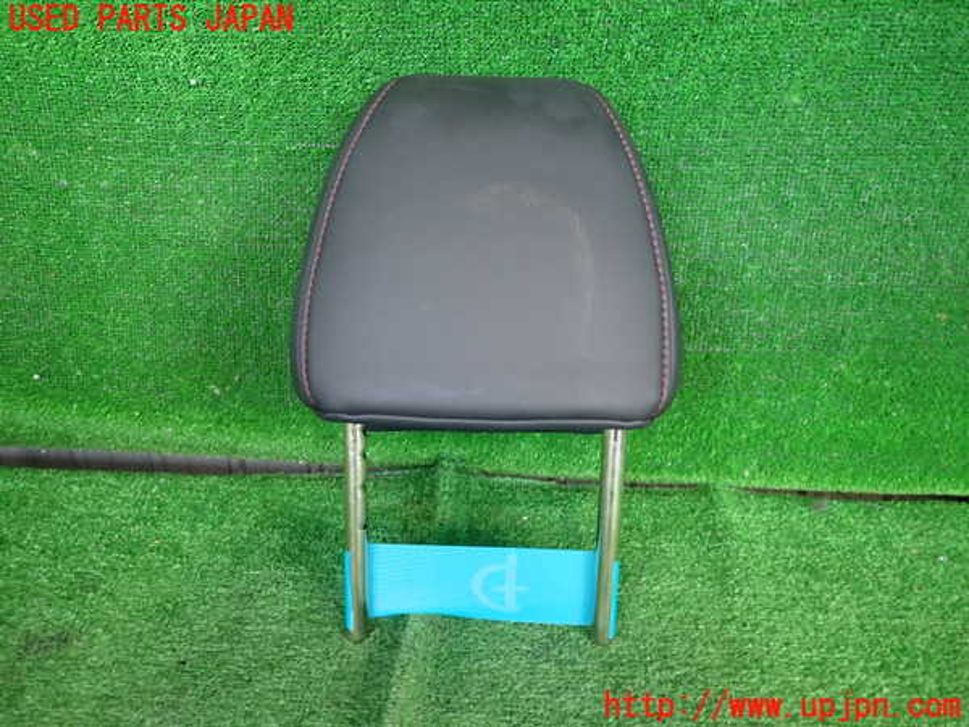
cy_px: 364
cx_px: 484
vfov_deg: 54.9
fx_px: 700
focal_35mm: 25
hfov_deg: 69.4
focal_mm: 4.5
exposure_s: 1/40
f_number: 2
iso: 200
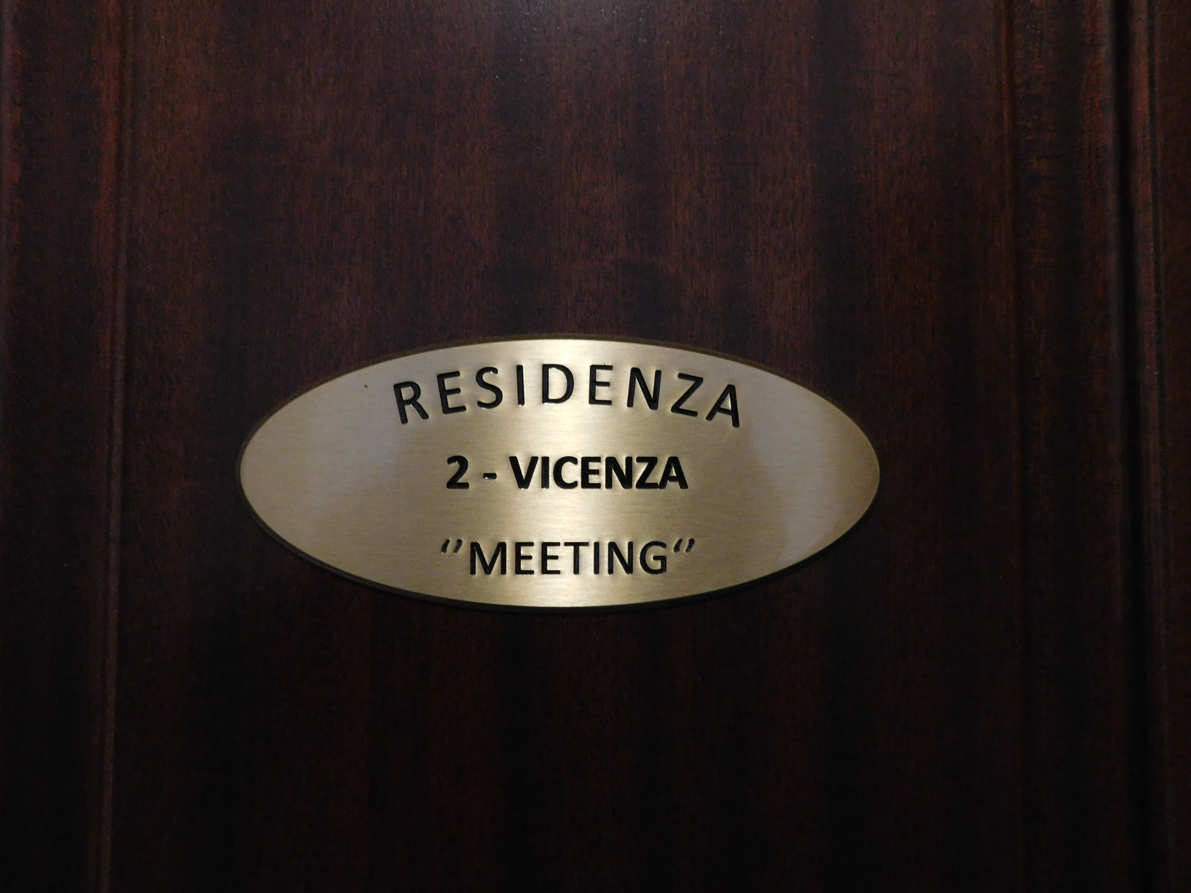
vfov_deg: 58.9
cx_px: 596
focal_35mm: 23
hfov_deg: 73.9
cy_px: 446
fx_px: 791
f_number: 3
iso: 400
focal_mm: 4
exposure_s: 1/20
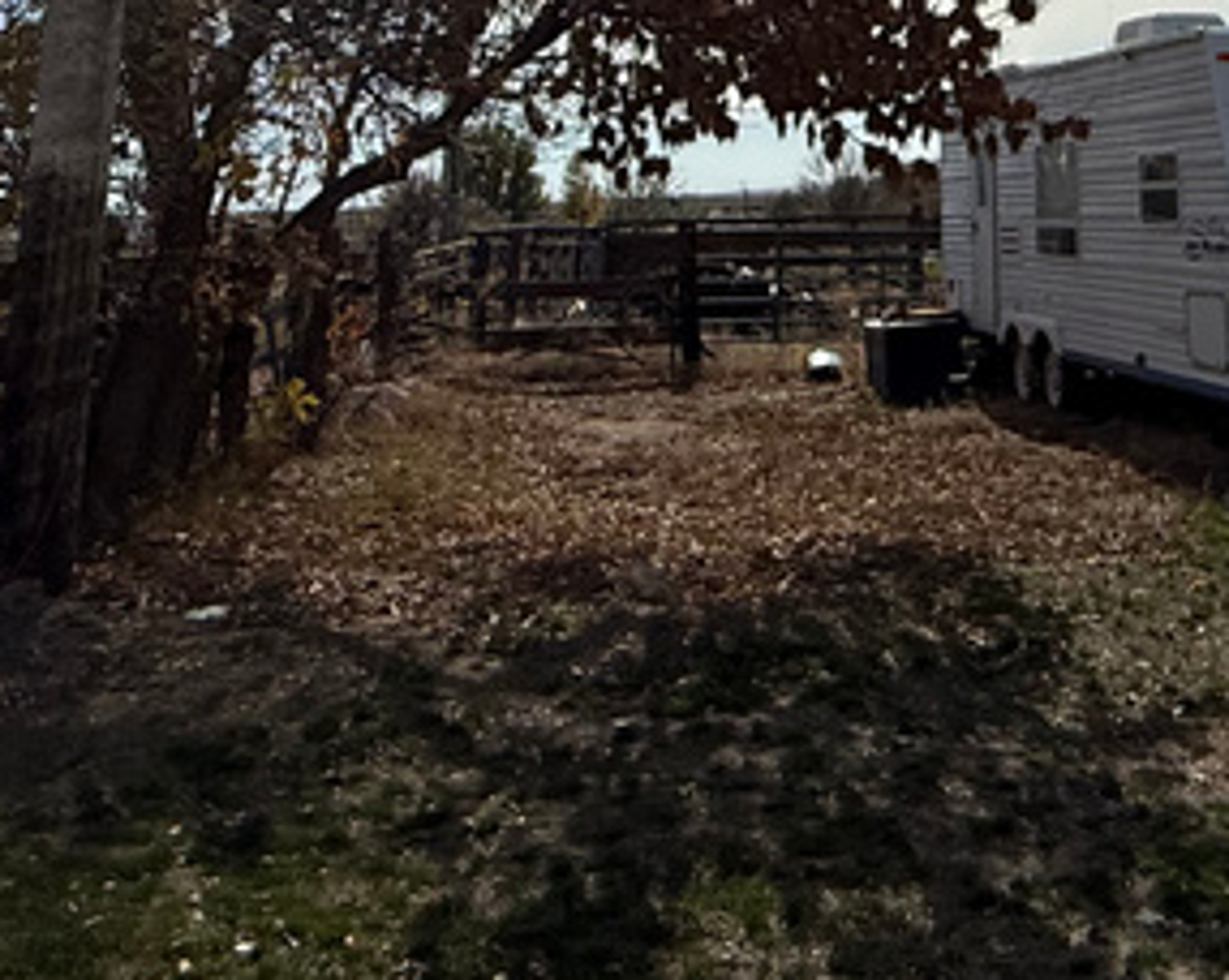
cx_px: 1109
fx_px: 1780
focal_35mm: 49
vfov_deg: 26.4
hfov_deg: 35.8
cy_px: -279
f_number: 2.2
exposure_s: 1/7634
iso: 40
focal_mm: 2.22
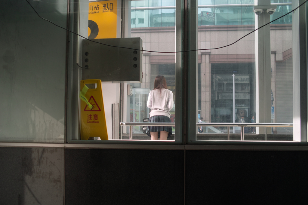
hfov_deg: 47.4
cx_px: 154
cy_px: 102
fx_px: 351
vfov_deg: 32.6
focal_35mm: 41
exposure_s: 1/125
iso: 100
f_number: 2.8
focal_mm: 24.2
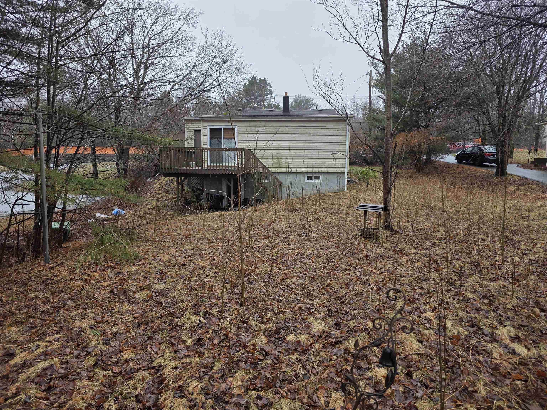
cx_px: 274
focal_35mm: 23
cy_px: 205
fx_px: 363
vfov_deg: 58.9
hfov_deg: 73.9
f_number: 1.7
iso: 80
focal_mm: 6.3
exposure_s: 1/1365
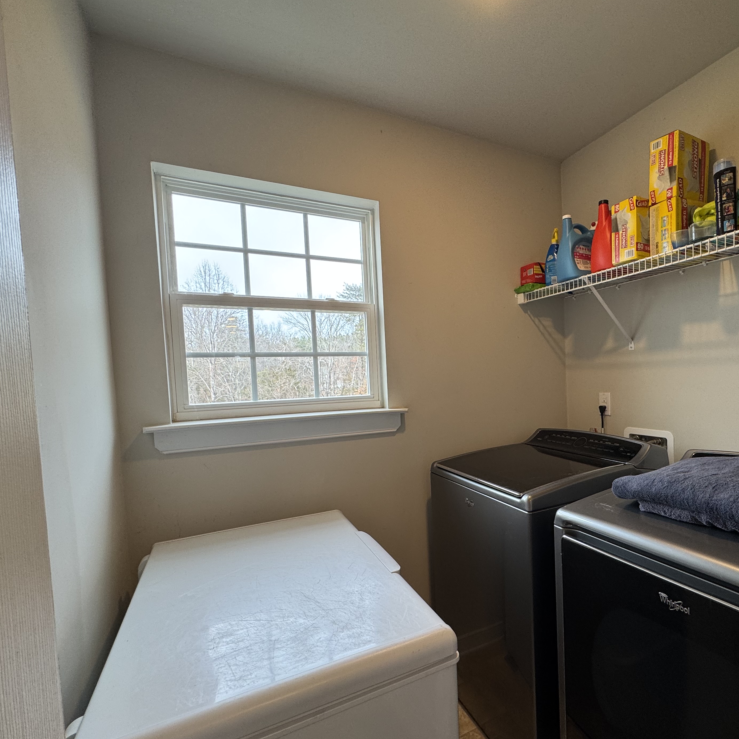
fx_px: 435
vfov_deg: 80.6
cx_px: 457
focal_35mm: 18
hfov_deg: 79.4
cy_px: 400
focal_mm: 2.22
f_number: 2.2
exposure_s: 1/120
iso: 80
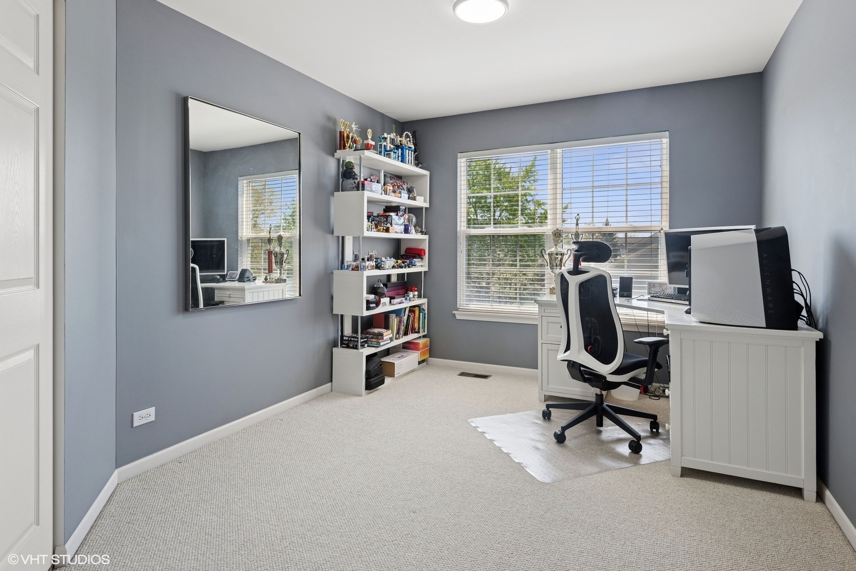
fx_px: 452
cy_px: 286
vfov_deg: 64.6
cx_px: 428
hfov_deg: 86.9
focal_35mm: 19
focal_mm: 19
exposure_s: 1/60
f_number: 8
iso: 400
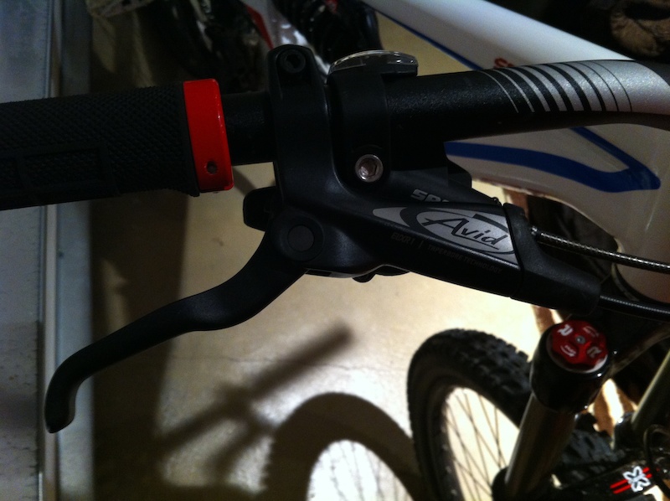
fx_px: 677
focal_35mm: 35
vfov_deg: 40.6
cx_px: 335
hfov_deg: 52.7
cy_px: 250
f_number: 2.8
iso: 250
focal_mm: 3.85
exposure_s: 1/15
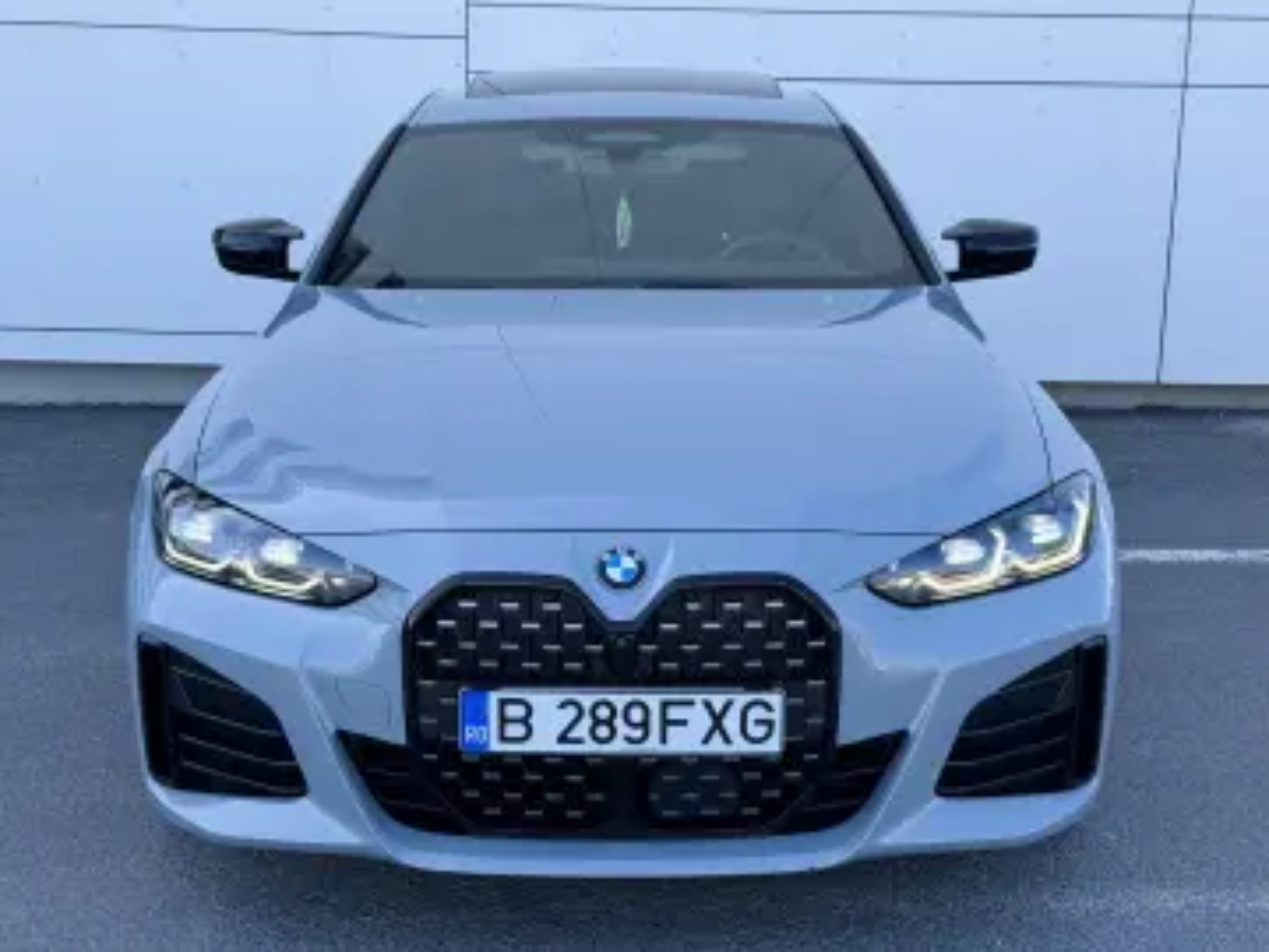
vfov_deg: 30.3
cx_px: 634
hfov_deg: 39.7
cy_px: 476
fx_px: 1760
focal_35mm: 48
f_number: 1.78
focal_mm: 6.76
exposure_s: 1/1055
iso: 64
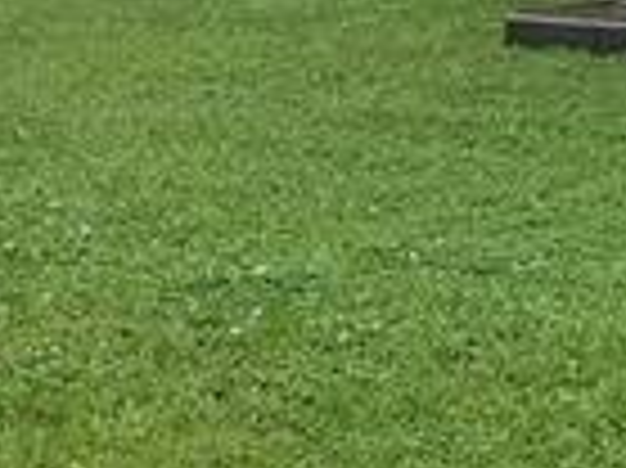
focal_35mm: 178
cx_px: 1275
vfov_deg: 8.3
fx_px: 3216
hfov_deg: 10.2
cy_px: -27
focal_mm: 3.3
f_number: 2.4
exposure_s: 1/264
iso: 25
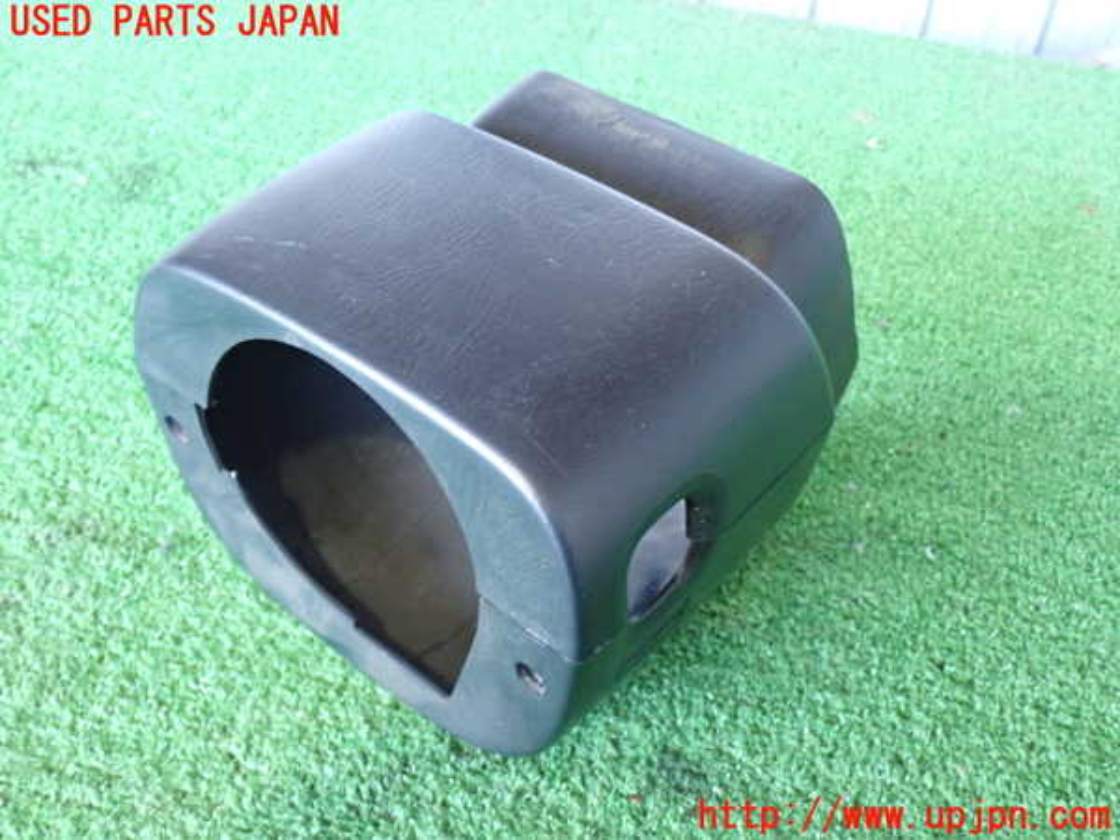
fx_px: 1229
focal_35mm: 38
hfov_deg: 49.0
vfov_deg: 37.7
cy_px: 420
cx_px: 560
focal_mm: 6.83
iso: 640
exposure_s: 1/40
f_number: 2.7
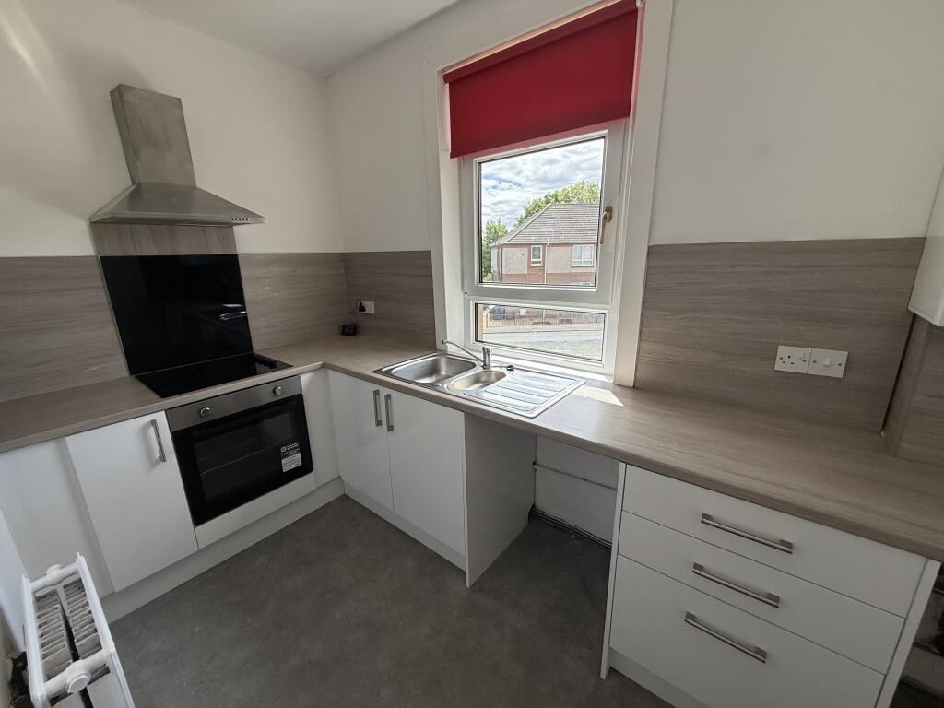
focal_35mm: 14
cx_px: 472
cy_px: 354
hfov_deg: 102.1
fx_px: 382
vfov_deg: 85.7
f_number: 2.2
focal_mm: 2.22
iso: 64
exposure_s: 1/475
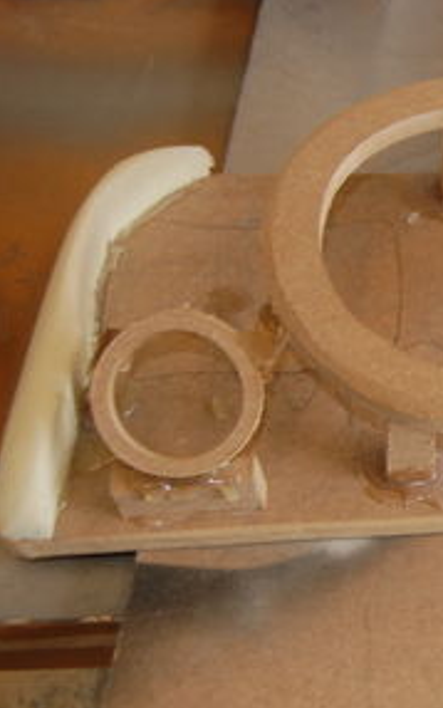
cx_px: 708
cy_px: 361
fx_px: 1447
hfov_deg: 15.7
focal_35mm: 75
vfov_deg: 27.5
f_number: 3.8
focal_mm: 22
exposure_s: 1/100
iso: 400
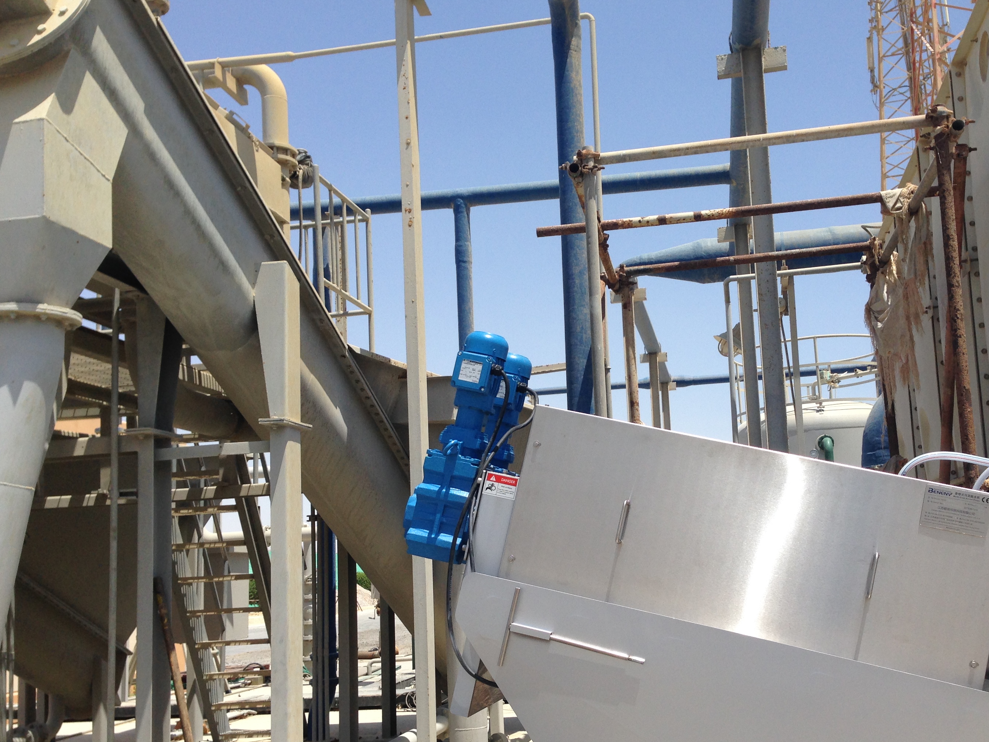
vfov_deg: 35.9
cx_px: 563
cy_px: 431
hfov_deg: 46.7
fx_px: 1143
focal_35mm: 40
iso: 50
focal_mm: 4.12
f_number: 2.4
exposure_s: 1/1869
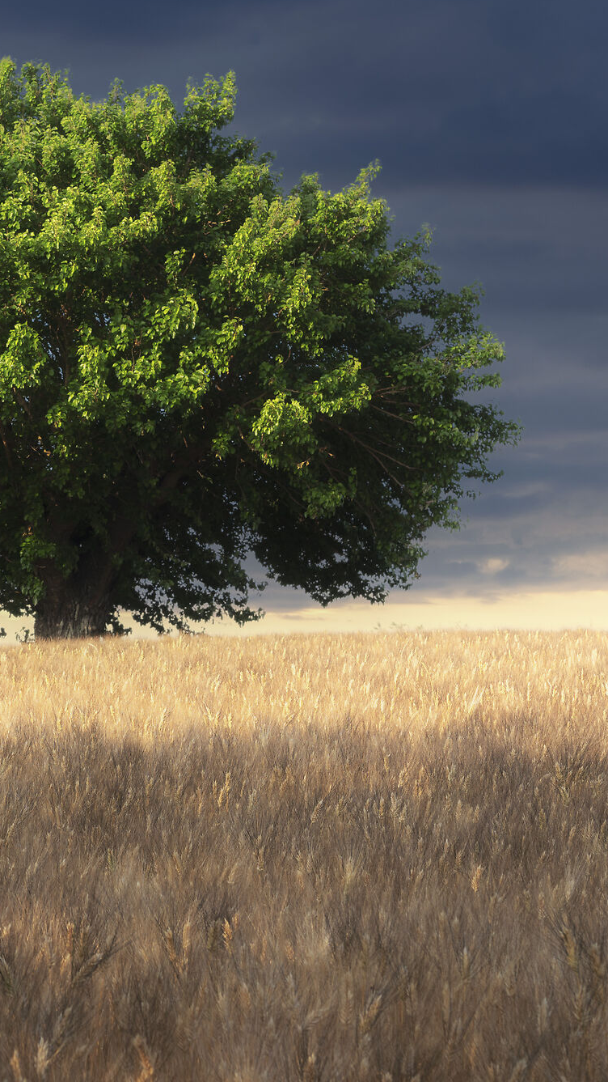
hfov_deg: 12.7
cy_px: 461
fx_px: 2694
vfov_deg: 22.7
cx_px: 2
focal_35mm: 94
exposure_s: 1/125
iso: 100
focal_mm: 50
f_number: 8
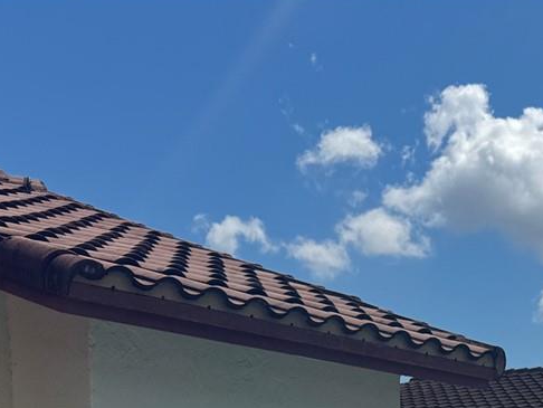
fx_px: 1240
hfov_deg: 23.7
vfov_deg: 16.5
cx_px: 531
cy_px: 662
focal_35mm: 79
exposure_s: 1/9009
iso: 80
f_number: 1.78
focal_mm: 6.76
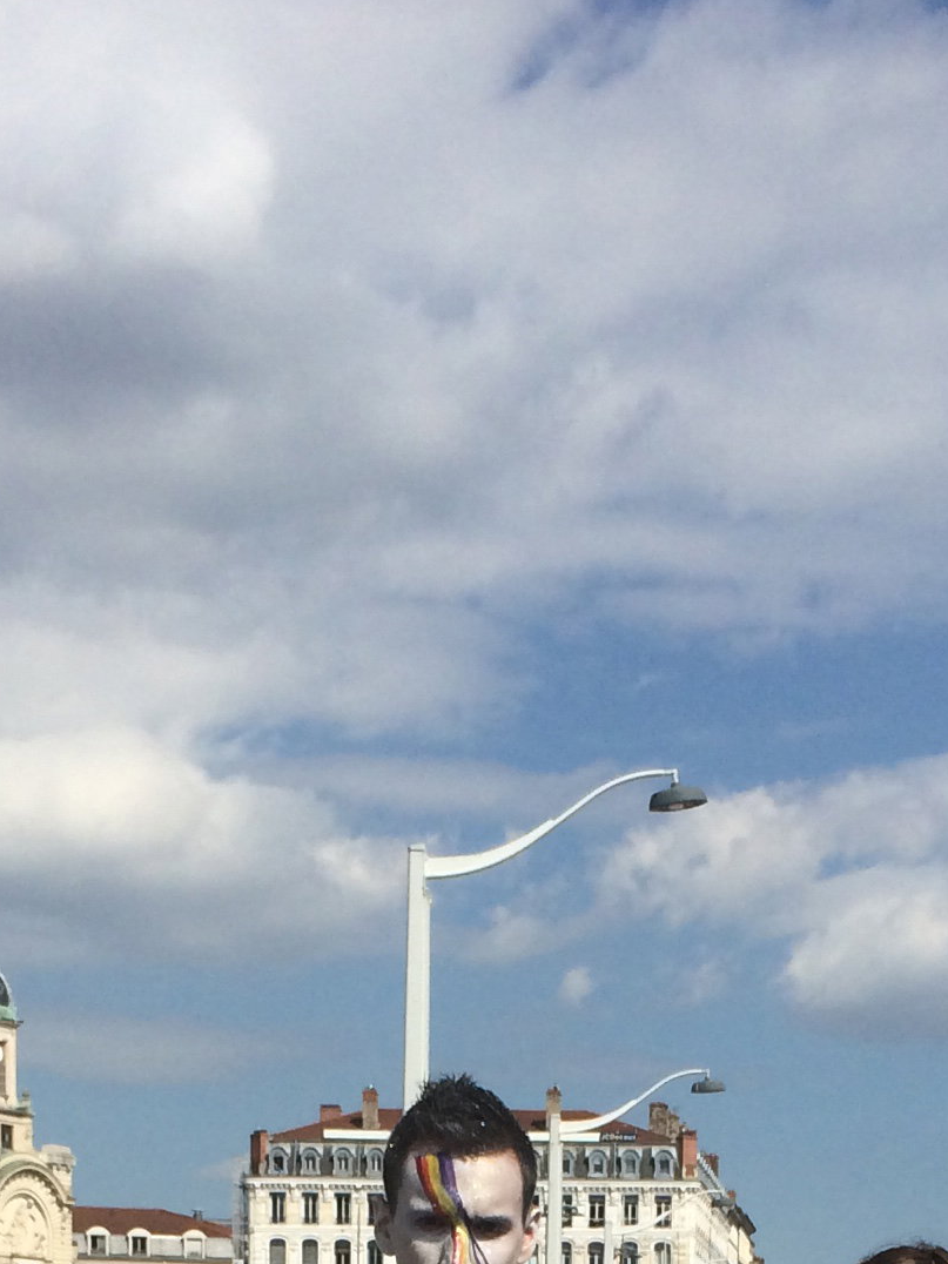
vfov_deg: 19.7
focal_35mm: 88
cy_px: 1810
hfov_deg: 16.8
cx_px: 511
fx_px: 3213
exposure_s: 1/4115
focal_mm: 4.15
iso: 32
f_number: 2.2
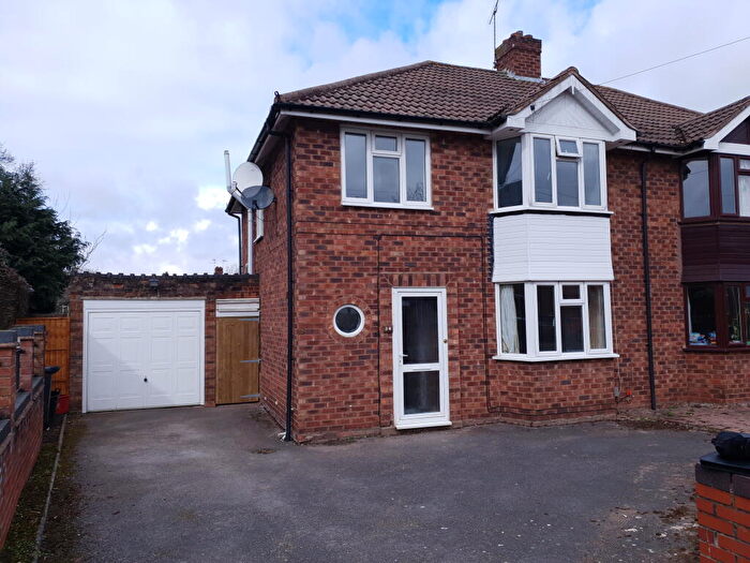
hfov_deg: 67.3
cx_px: 375
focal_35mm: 26
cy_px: 282
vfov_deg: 53.1
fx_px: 563
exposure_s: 1/1776
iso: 50
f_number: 1.5
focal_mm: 4.3
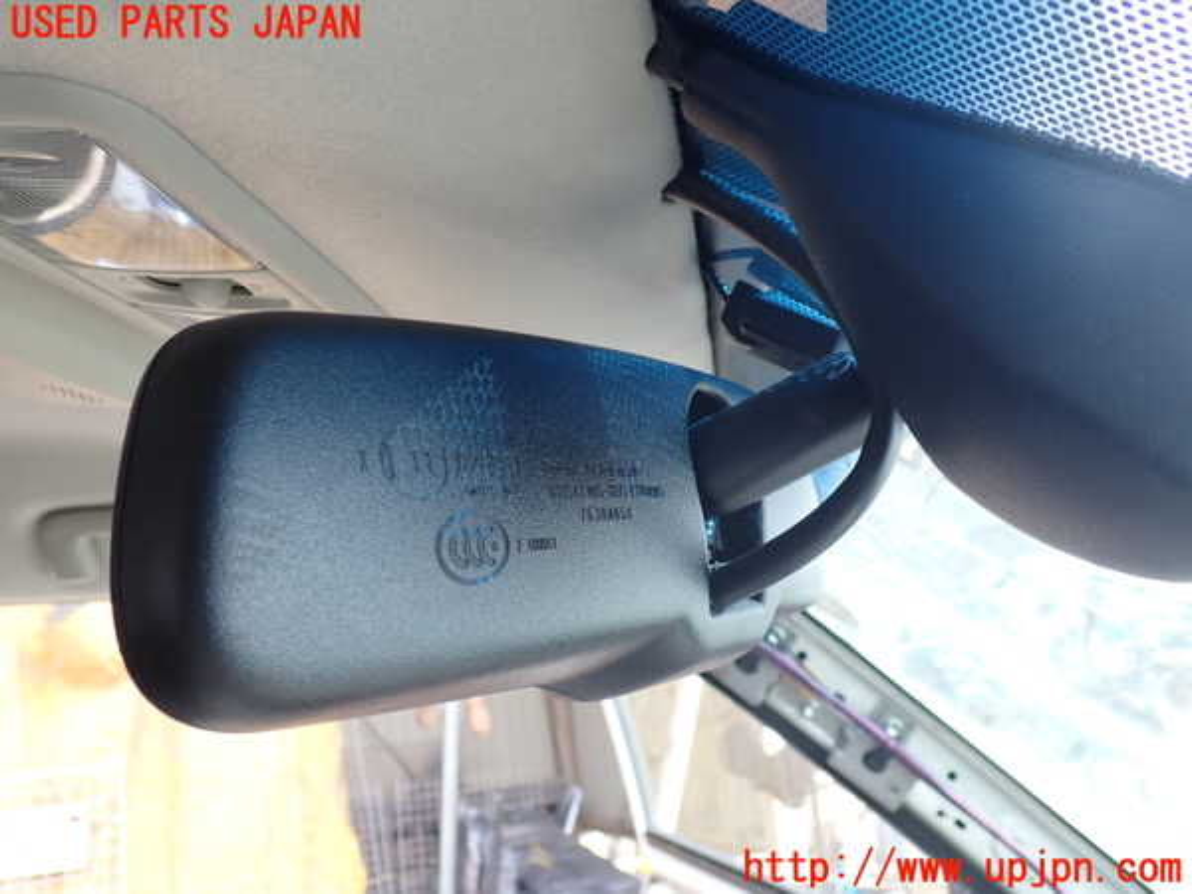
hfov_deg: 60.0
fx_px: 1033
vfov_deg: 46.8
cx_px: 596
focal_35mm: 30
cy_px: 447
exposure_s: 1/80
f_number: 3.2
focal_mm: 5.4
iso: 100
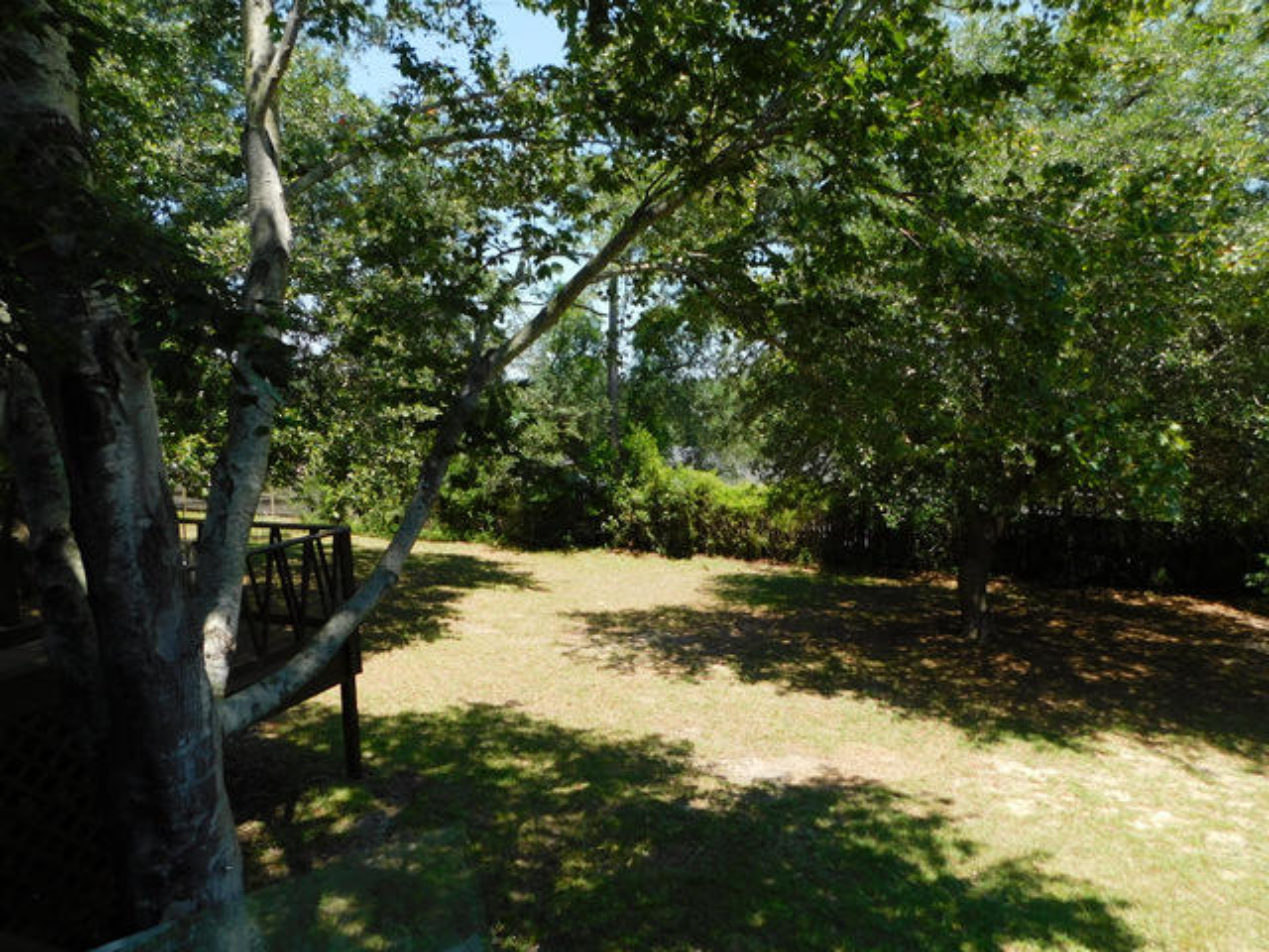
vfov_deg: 58.9
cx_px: 634
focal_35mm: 23
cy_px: 476
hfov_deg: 73.9
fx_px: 843
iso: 125
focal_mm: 4
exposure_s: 1/640
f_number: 3
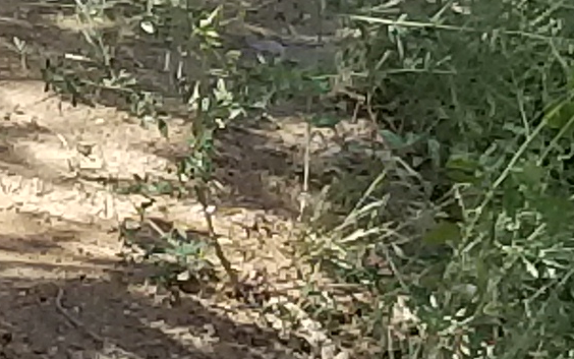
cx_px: -21
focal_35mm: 197
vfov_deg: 6.4
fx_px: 3083
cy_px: -405
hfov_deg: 10.5
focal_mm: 4.25
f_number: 1.7
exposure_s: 1/908
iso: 50
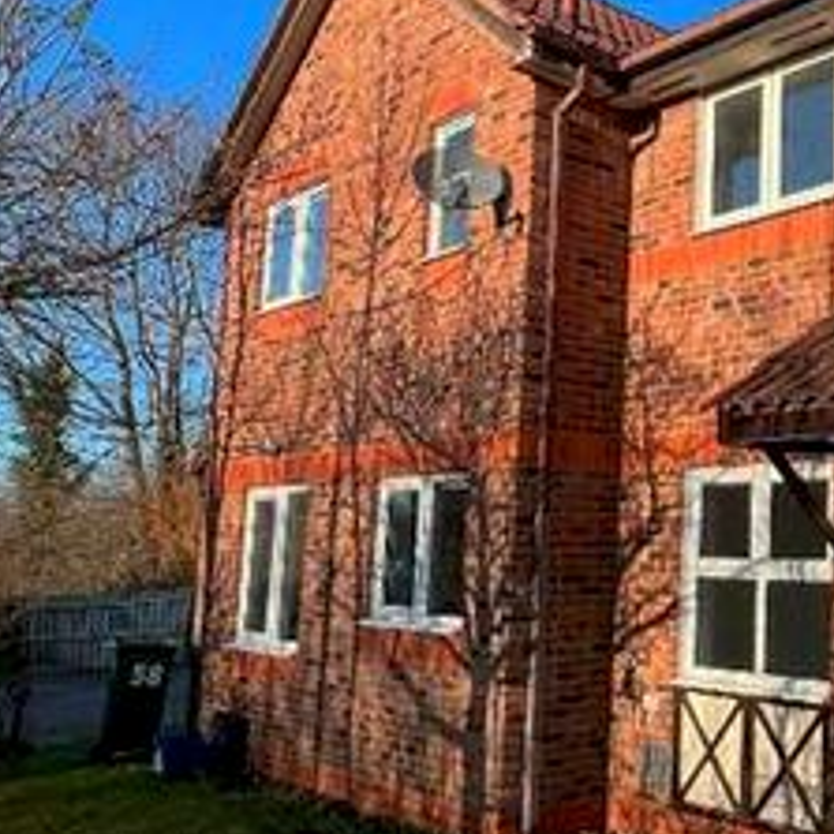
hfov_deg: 35.8
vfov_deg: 46.0
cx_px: 1006
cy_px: 406
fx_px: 981
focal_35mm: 36
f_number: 1.8
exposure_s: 1/803
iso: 32
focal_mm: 1.57
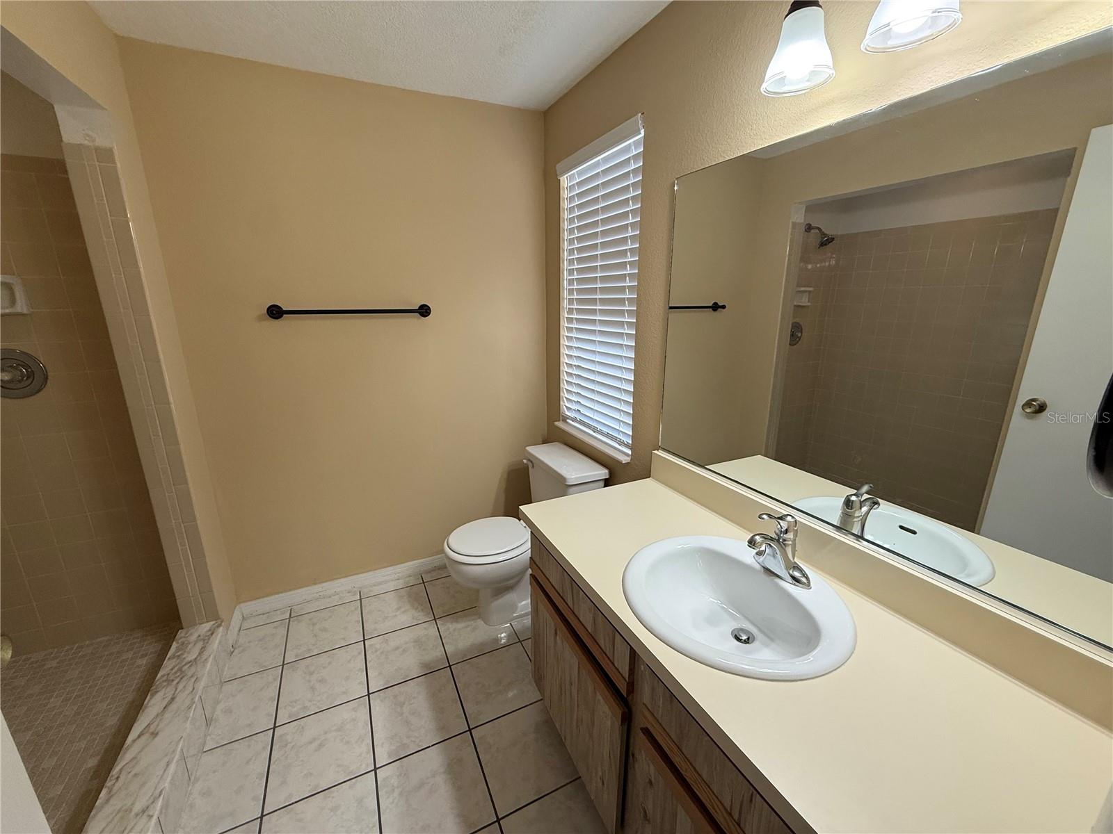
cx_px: 556
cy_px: 417
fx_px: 450
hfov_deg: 102.1
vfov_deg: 85.7
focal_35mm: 14
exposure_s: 1/120
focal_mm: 2.22
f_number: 2.2
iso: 125
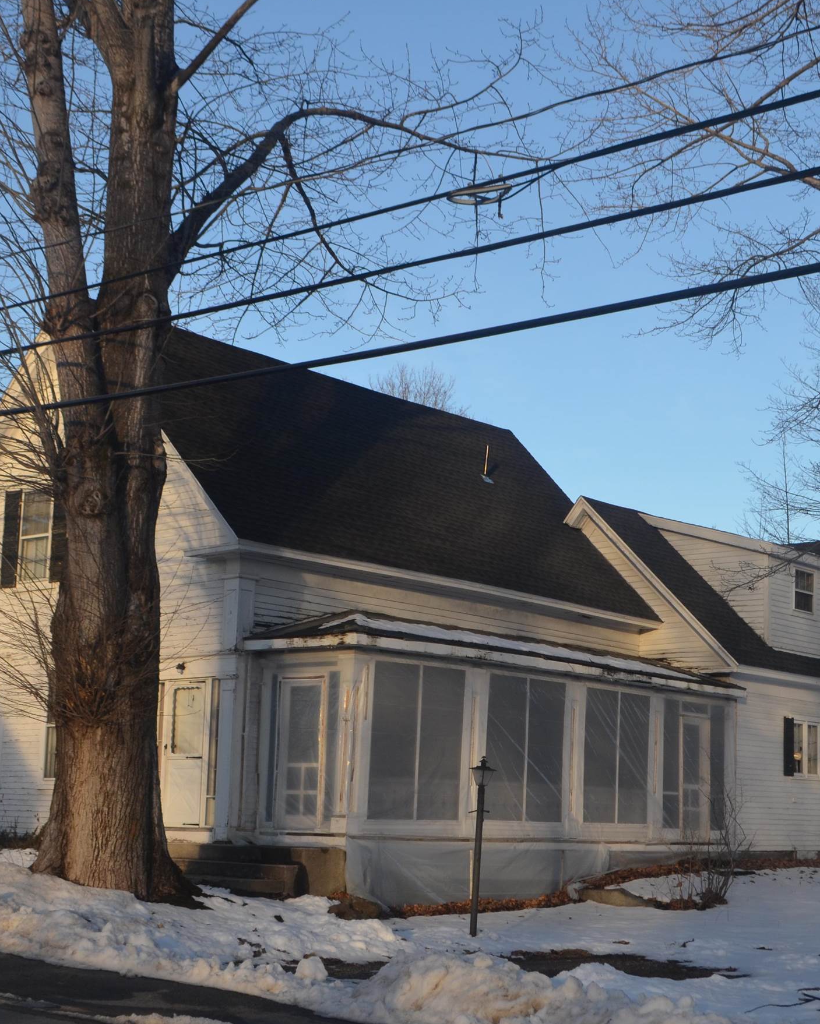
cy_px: 556
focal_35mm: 54
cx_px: 470
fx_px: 1638
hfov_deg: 28.1
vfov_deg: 34.7
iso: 200
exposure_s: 1/200
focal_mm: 22
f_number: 7.1
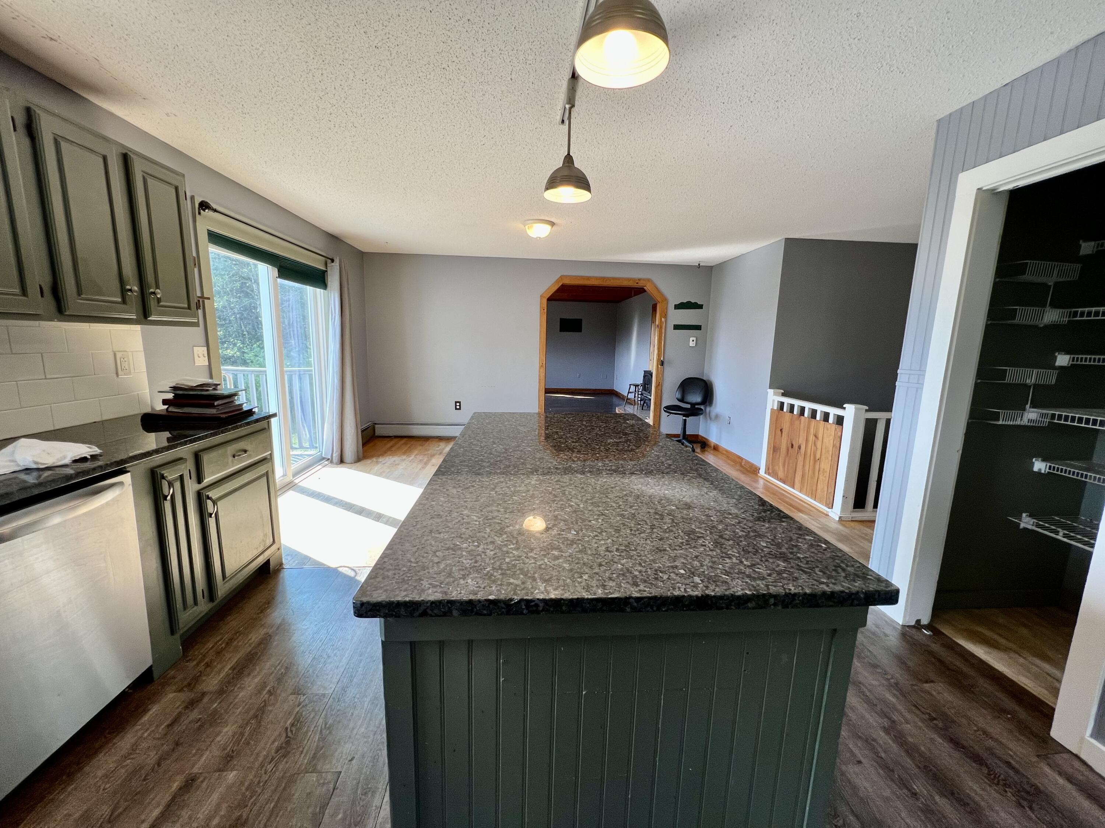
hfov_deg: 106.2
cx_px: 552
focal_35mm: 13
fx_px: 415
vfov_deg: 89.9
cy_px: 414
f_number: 1.8
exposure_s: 1/120
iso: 80
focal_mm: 1.57
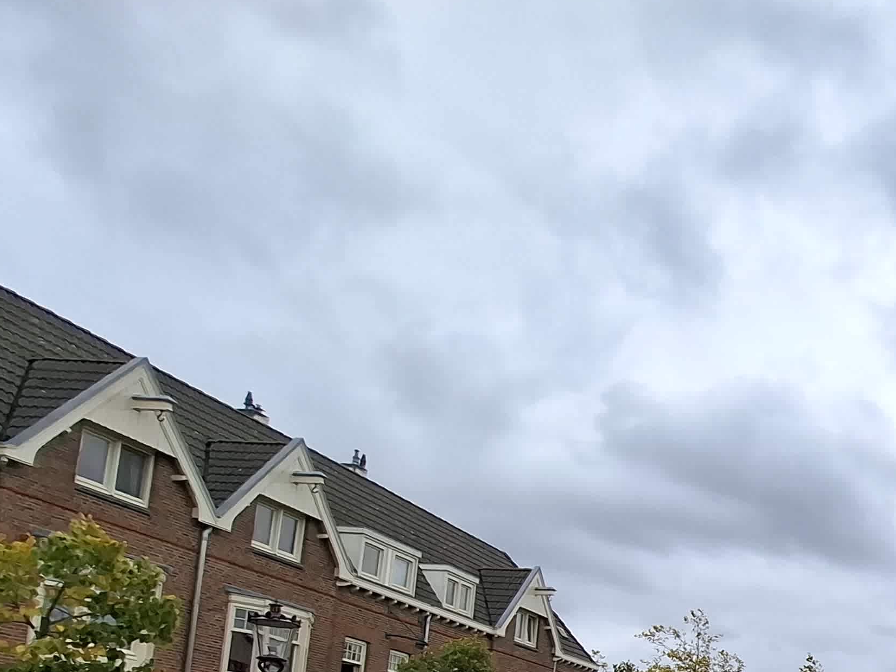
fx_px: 828
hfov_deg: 41.4
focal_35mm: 32
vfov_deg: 36.7
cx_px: 1045
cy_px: 751
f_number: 2.2
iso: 40
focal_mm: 1.7
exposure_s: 1/417
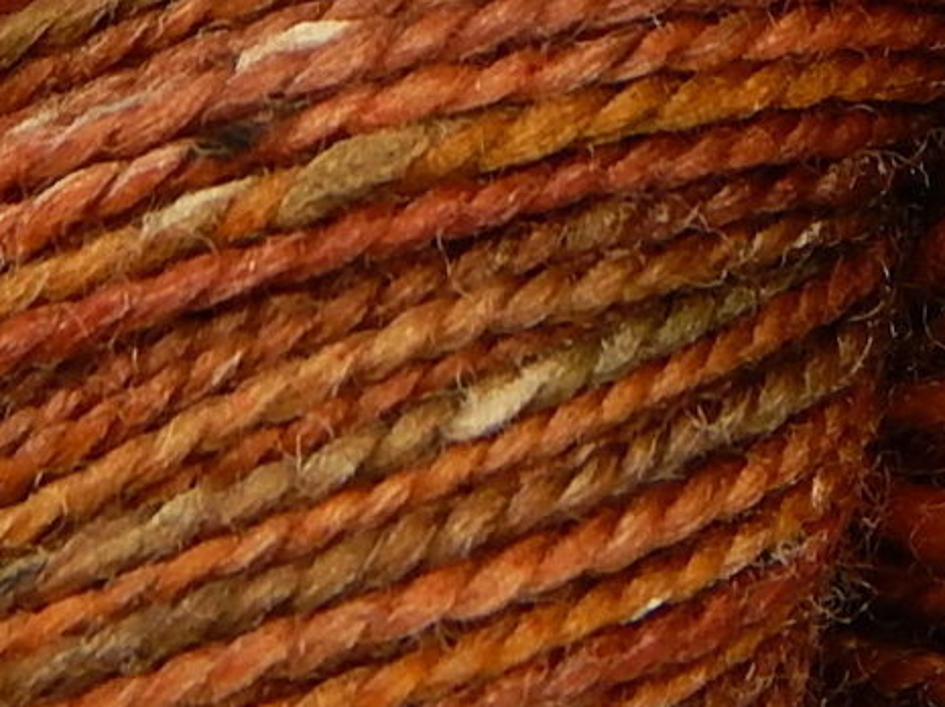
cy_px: -605
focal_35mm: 434
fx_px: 11839
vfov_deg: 3.4
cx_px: 439
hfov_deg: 4.6
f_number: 4.5
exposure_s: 1/10
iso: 125
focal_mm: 18.7
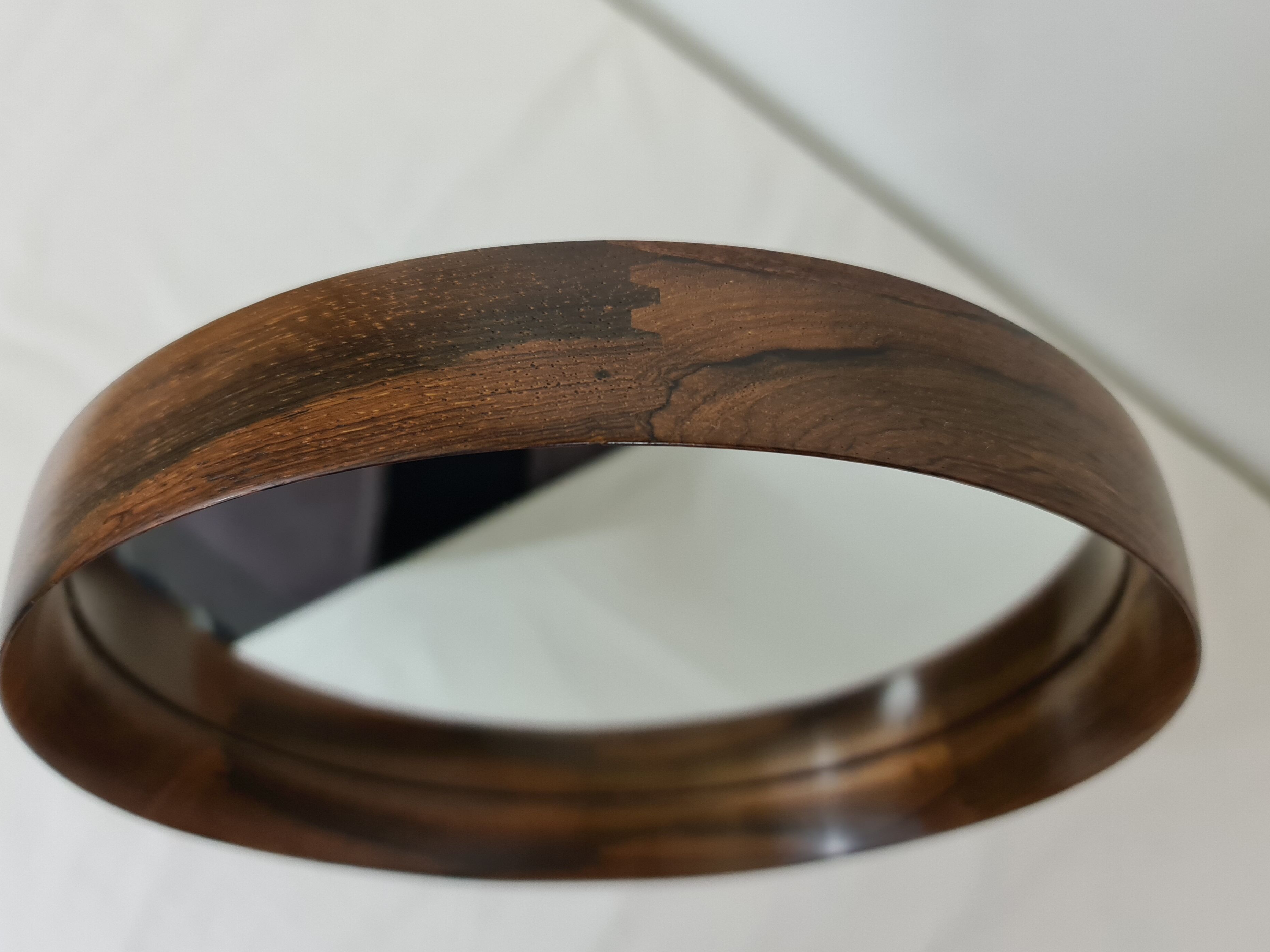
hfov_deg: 65.3
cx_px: 624
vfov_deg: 51.3
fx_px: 991
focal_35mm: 27
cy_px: 457
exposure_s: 1/100
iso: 320
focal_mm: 7
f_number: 1.8
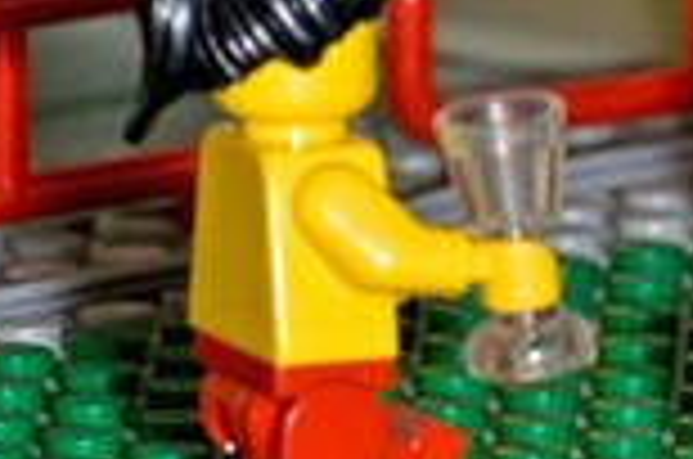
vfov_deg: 1.5
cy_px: -148
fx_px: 18077
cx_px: 927
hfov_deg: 2.2
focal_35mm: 941
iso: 100
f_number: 11
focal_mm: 160
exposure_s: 1/90
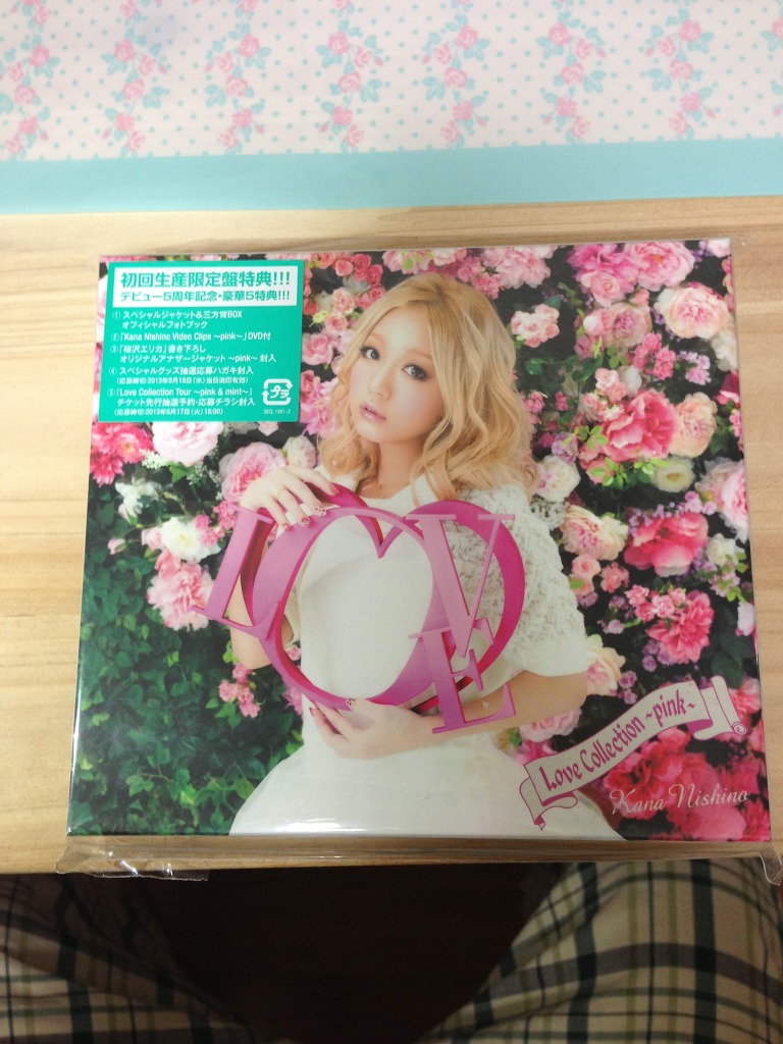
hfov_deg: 42.9
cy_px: 522
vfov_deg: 55.4
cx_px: 392
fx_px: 995
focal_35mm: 33
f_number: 2.4
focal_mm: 4.13
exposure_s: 1/20
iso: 125
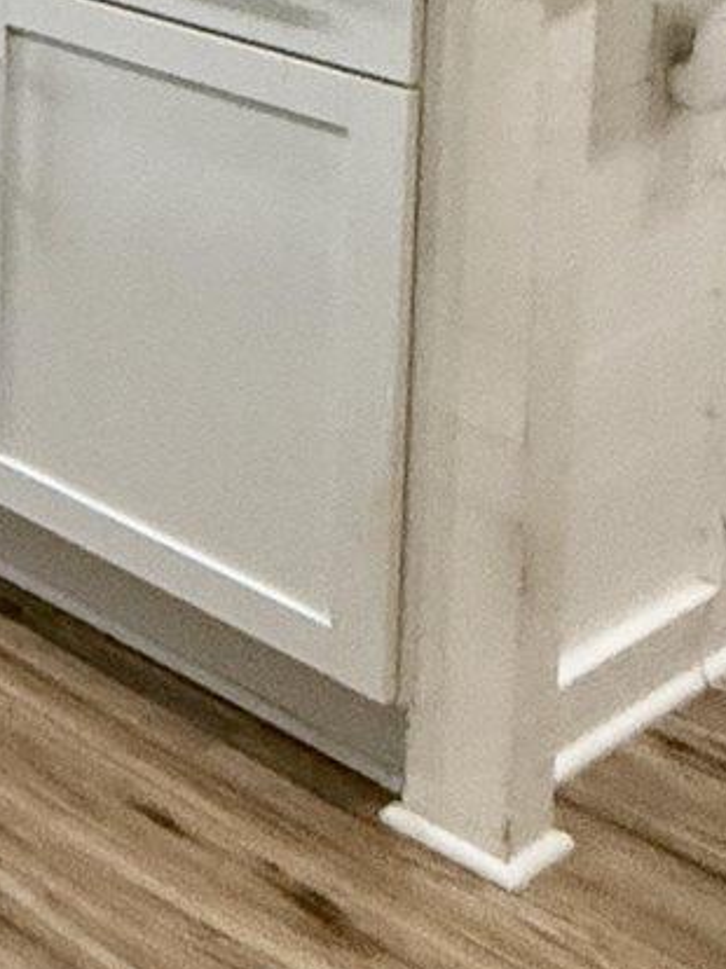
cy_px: -496
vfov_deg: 21.1
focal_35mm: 78
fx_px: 2183
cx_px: -1035
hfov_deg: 13.5
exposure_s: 1/120
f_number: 2.2
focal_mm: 2.22
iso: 250
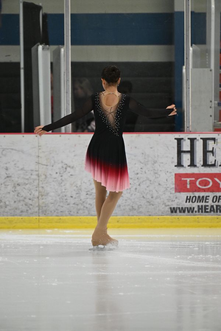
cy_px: 166
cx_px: 110
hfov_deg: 4.9
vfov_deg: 7.4
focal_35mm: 280
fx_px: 2578
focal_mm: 280
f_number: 4
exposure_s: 1/400
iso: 6400
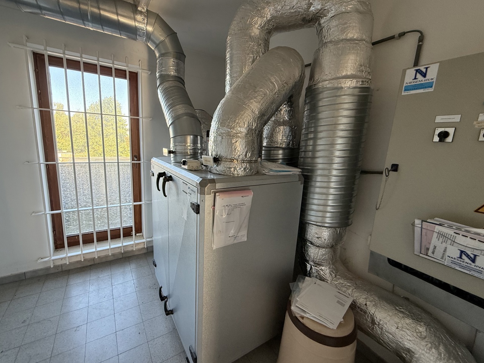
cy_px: 180
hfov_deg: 98.1
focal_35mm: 15
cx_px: 229
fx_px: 210
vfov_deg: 81.8
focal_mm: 2.22
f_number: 2.2
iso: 160
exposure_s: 1/99
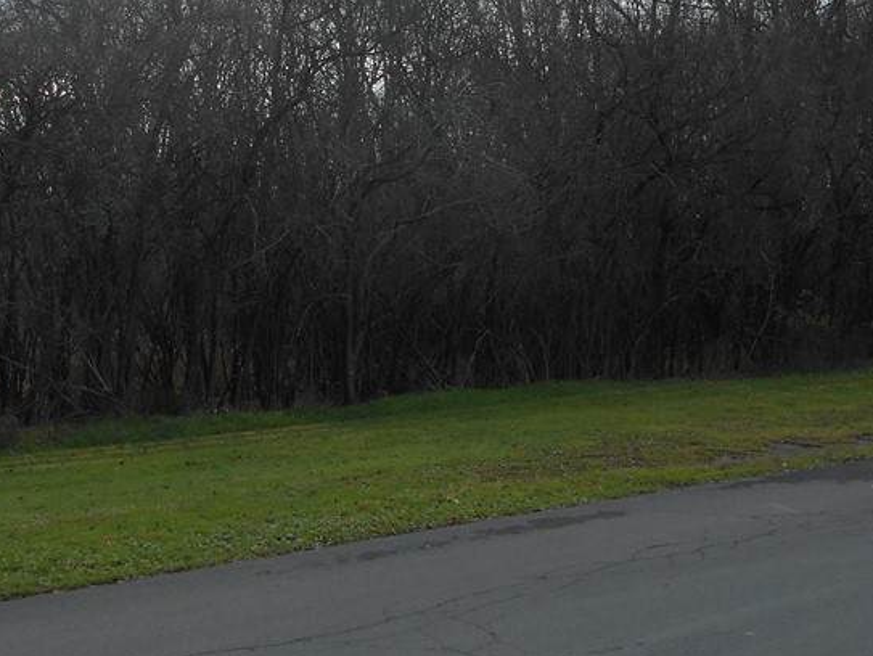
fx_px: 1237
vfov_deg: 28.8
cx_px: 370
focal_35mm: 49
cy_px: 96
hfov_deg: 38.8
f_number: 3.2
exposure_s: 1/500
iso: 80
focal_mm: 4.6
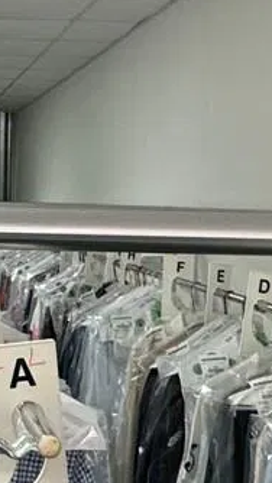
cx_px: -88
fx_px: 936
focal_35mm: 73
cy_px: 217
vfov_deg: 28.9
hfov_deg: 15.7
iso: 320
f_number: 2.2
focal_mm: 2.22
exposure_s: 1/120
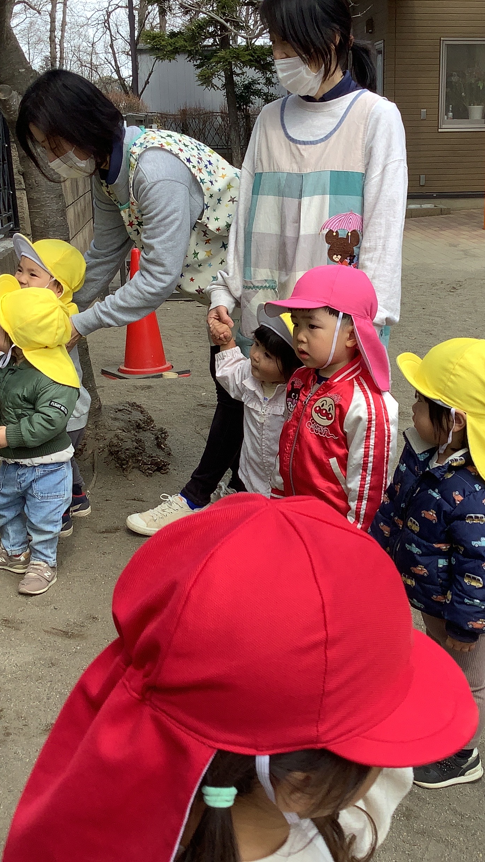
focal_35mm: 45
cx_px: 328
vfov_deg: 45.5
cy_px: 431
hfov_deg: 26.4
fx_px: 1029
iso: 25
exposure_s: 1/375
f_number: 2.4
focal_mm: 3.3
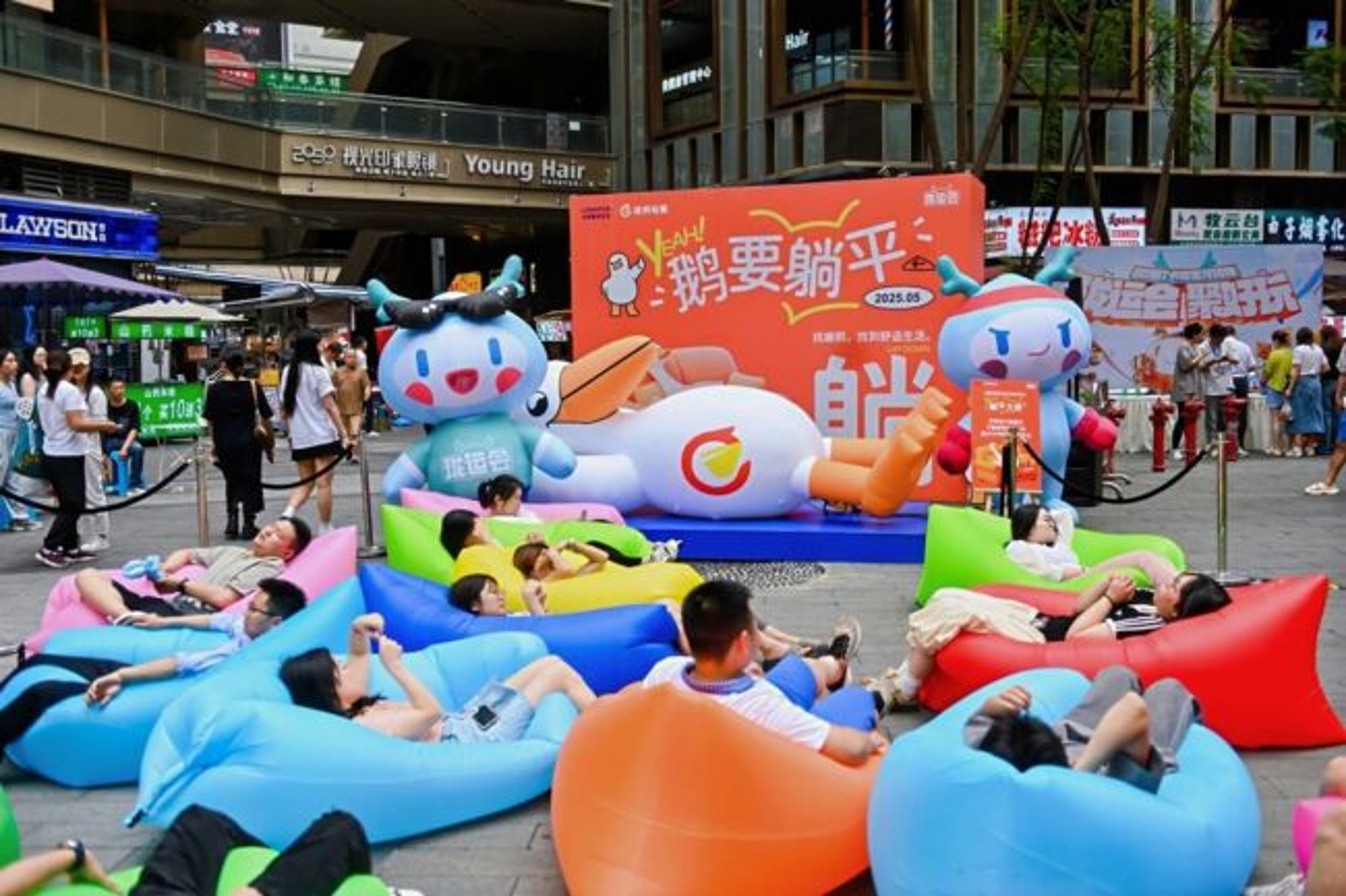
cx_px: 673
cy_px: 448
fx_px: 1271
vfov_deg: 38.9
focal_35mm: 34
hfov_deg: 55.8
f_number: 2.8
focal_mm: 34
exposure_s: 1/200
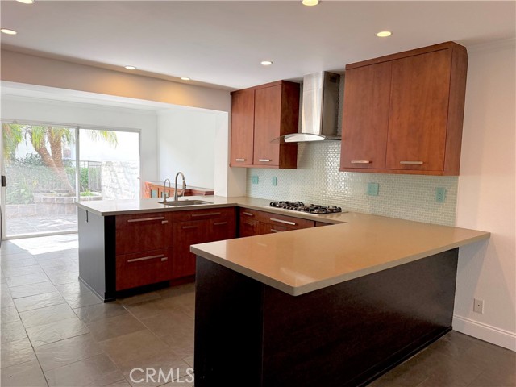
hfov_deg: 71.6
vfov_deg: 56.8
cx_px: 258
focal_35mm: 24
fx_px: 358
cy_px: 194
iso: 200
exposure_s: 1/230
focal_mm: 6.76
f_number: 1.78
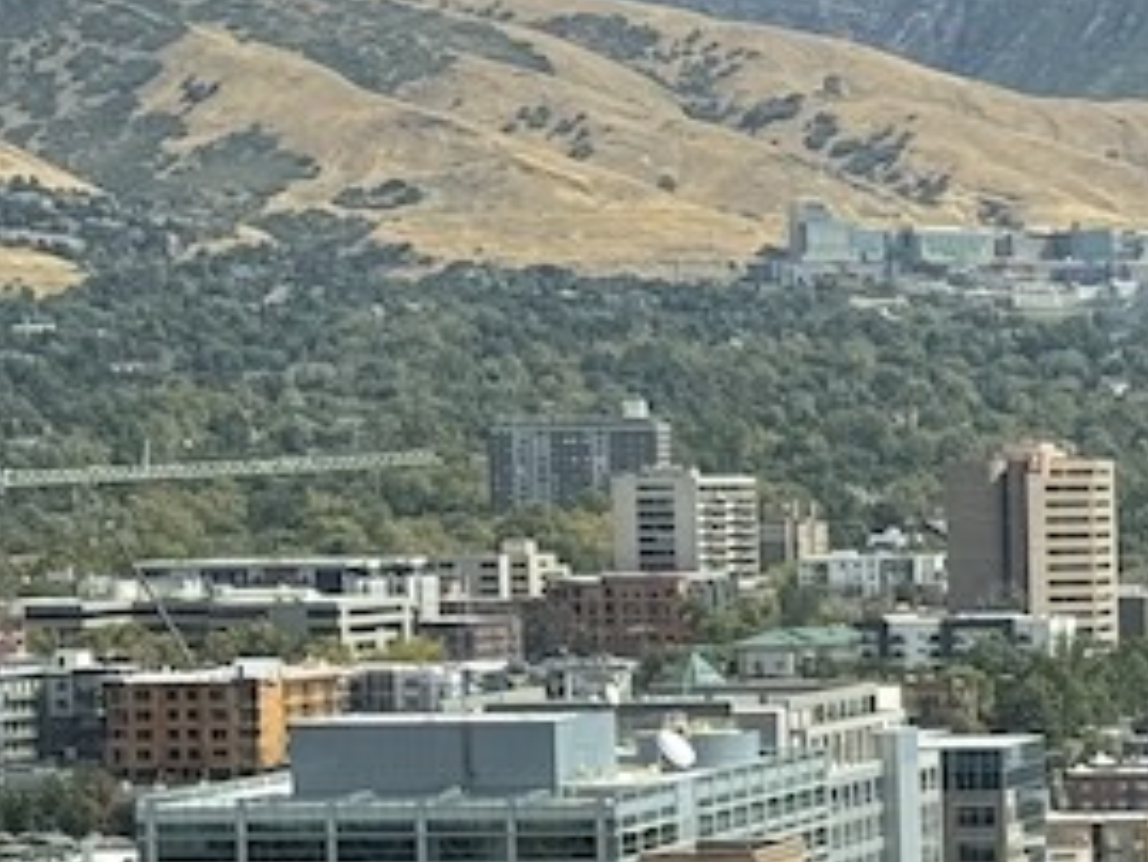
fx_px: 6503
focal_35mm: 196
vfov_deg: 7.5
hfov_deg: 9.7
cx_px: 1899
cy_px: 1022
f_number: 1.78
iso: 64
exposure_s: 1/1524
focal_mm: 6.76
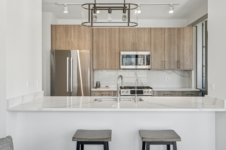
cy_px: 75
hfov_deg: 61.9
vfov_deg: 43.6
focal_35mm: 30
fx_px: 188
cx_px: 113
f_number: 9
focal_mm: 30
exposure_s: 1/40
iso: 320
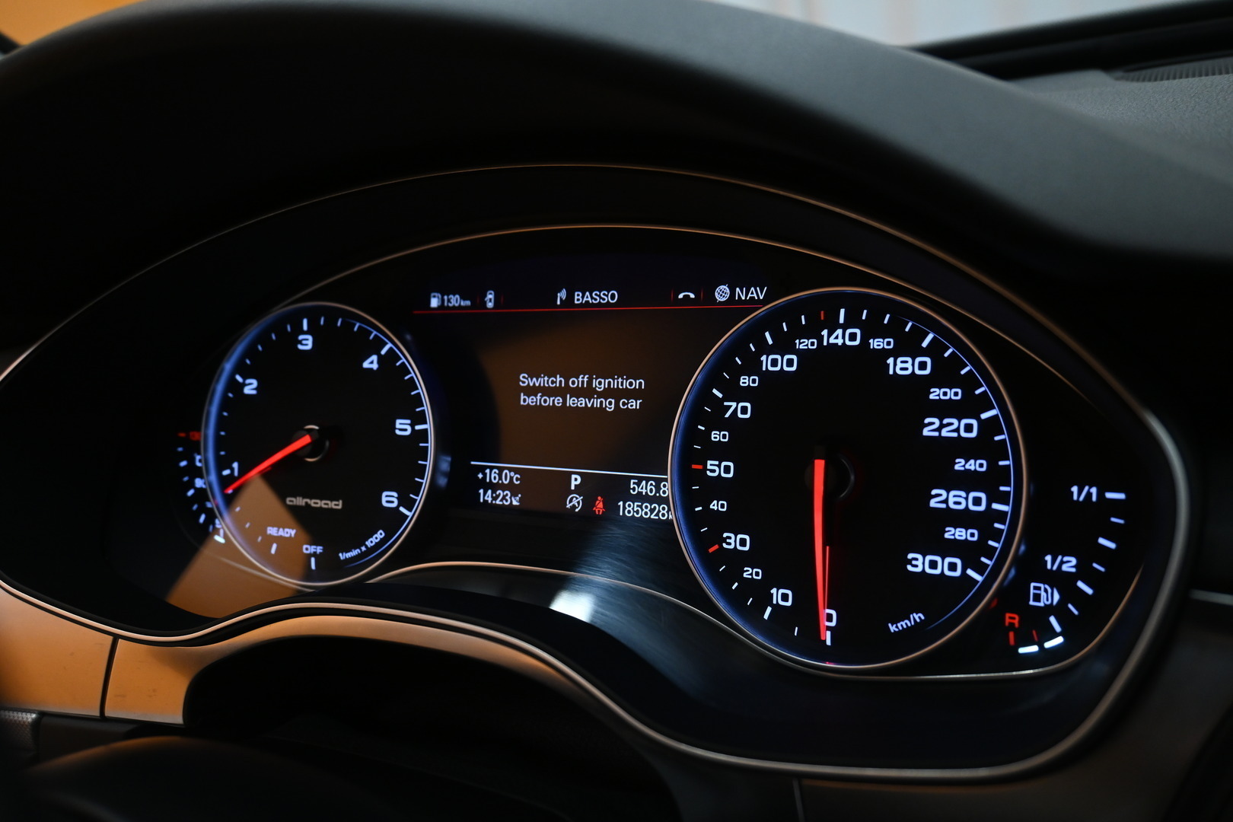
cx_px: 616
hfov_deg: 61.9
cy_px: 411
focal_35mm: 30
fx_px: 1027
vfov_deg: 43.6
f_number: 4
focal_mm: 20
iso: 1000
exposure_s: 1/100
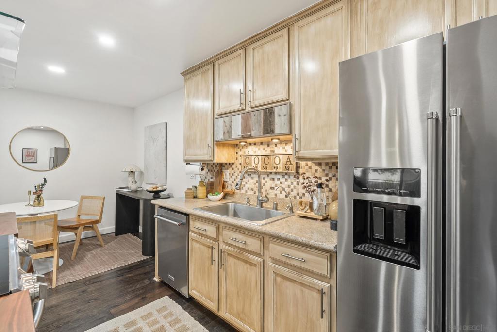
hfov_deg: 96.7
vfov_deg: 73.8
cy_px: 166
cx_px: 248
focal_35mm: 16
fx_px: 221
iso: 500
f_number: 8
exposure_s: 1/2
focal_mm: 16
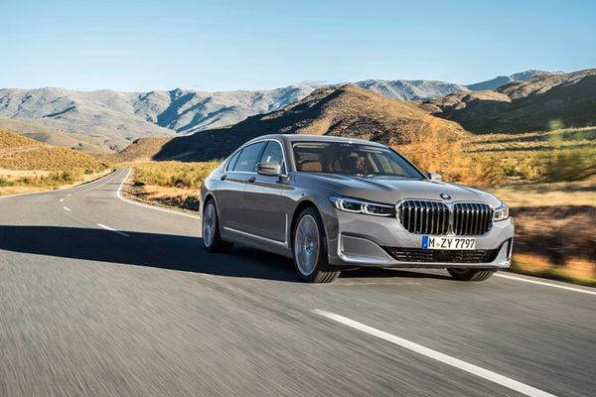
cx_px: 298
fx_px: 795
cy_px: 198
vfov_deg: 28.1
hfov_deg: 41.1
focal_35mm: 48
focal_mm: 48
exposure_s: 1/30
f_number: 13
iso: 100
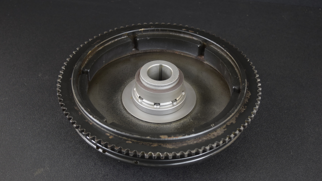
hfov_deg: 34.9
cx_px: 160
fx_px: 512
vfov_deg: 20.0
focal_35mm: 60
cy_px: 104
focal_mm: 38
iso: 560
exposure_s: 1/125
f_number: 5.6
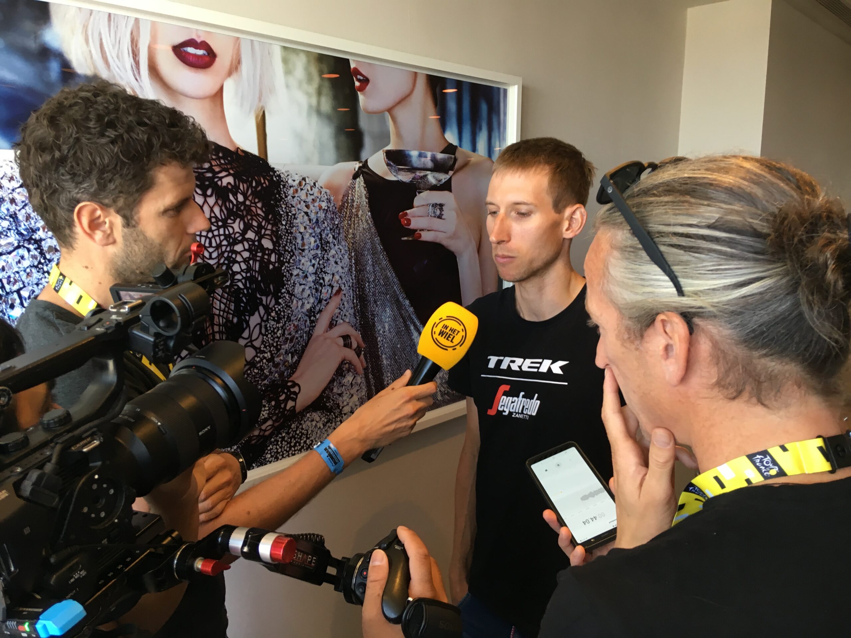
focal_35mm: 29
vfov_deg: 48.2
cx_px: 426
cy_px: 319
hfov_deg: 61.7
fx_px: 713
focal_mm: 4.15
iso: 80
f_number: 2.2
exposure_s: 1/33
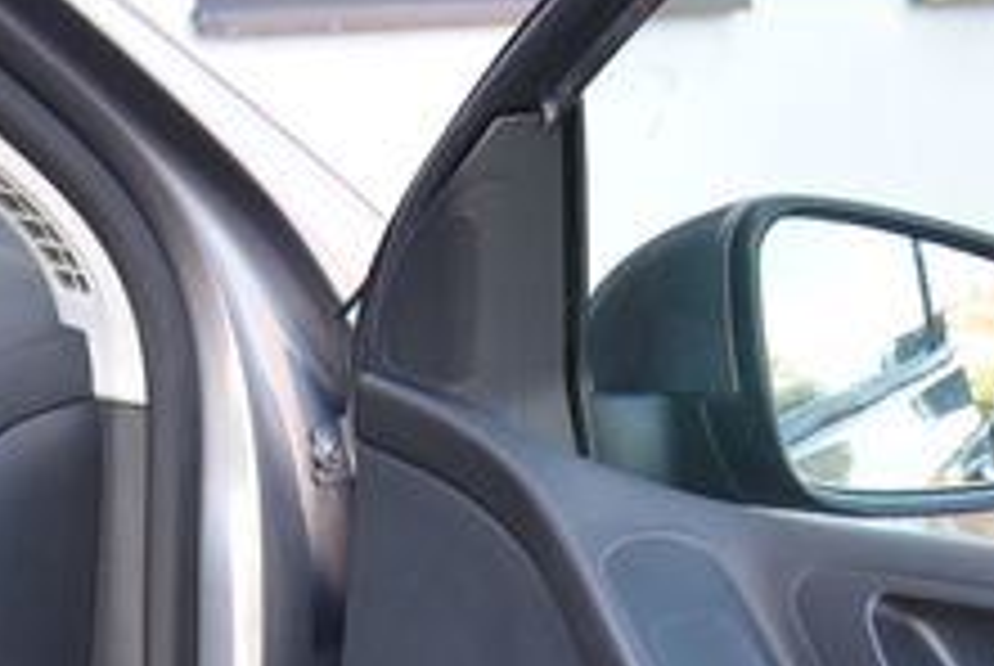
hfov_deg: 13.8
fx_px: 4092
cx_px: 274
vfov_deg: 9.2
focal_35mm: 148
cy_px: 850
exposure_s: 1/80
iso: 500
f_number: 4.5
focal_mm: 32
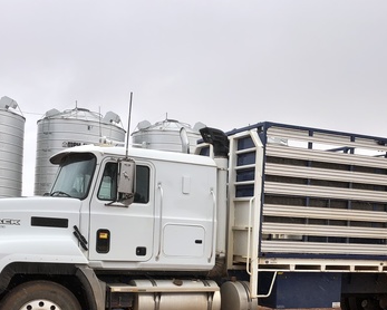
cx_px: 242
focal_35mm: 52
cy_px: 254
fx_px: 596
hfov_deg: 35.8
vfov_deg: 28.5
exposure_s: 1/666
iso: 20
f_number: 1.8
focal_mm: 3.99
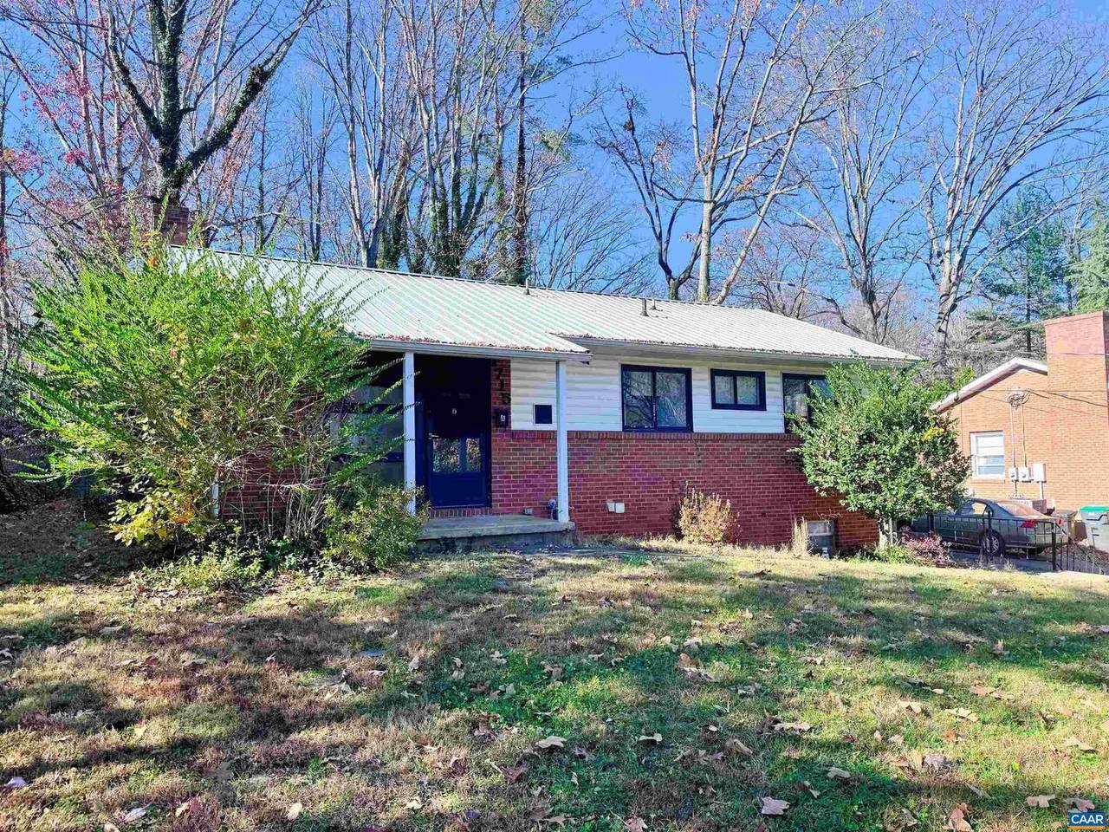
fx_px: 769
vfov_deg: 56.8
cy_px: 416
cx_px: 554
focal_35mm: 24
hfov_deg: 71.6
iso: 80
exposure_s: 1/1678
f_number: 1.78
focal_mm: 6.76
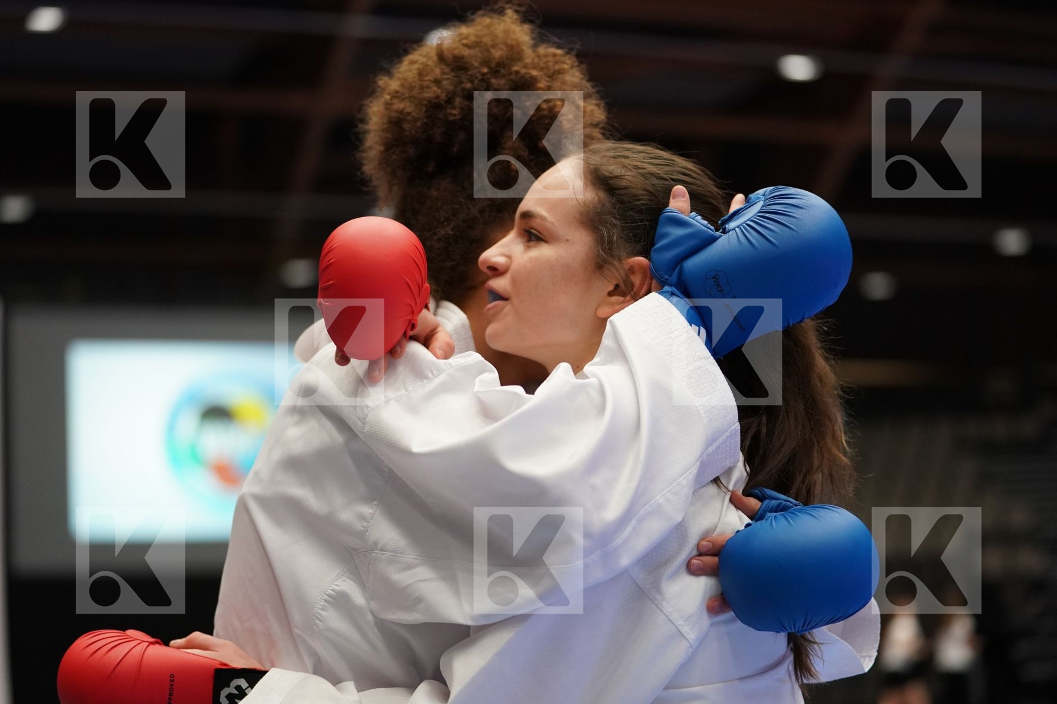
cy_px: 352
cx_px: 528
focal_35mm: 70
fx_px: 2055
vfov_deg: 19.5
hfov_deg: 28.8
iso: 3200
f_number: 2.8
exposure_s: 1/1000
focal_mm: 70
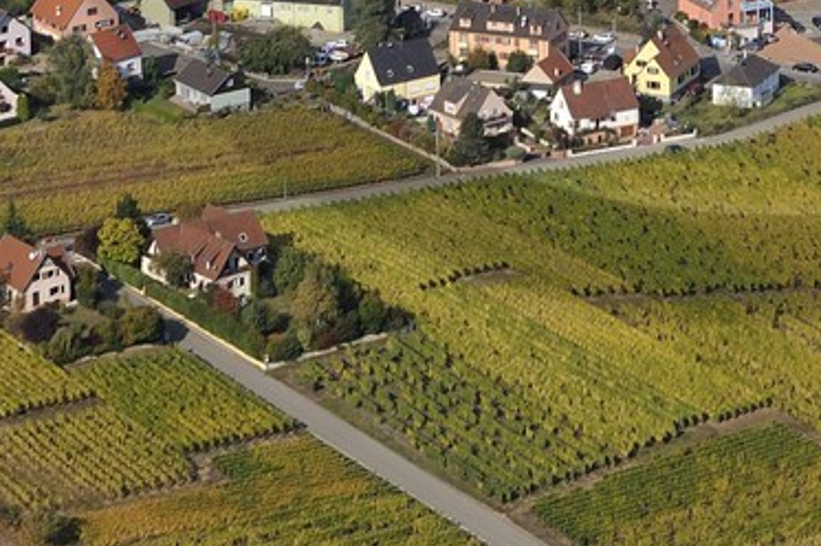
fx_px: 4398
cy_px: -592
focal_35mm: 193
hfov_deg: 10.6
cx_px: 775
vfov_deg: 6.8
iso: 200
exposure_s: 1/640
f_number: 8
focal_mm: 45
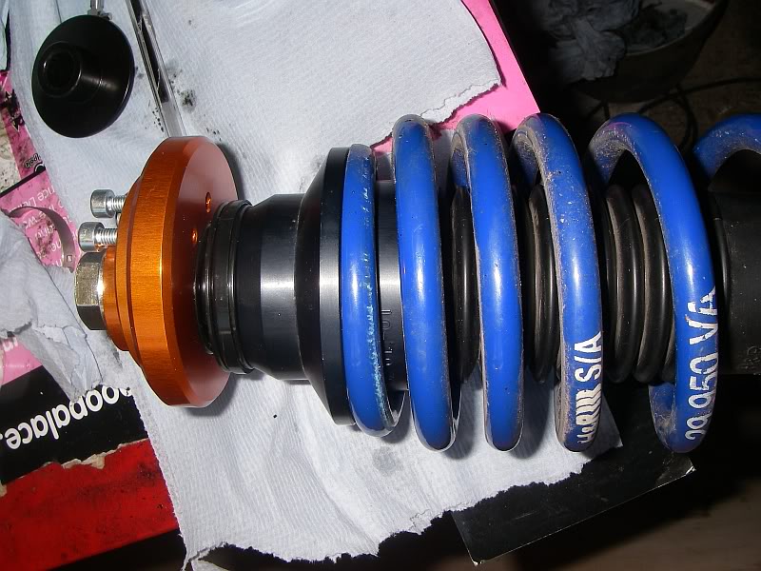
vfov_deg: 37.7
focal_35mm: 38
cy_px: 286
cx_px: 380
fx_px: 835
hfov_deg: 49.0
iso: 64
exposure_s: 1/40
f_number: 6.6
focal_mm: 6.3
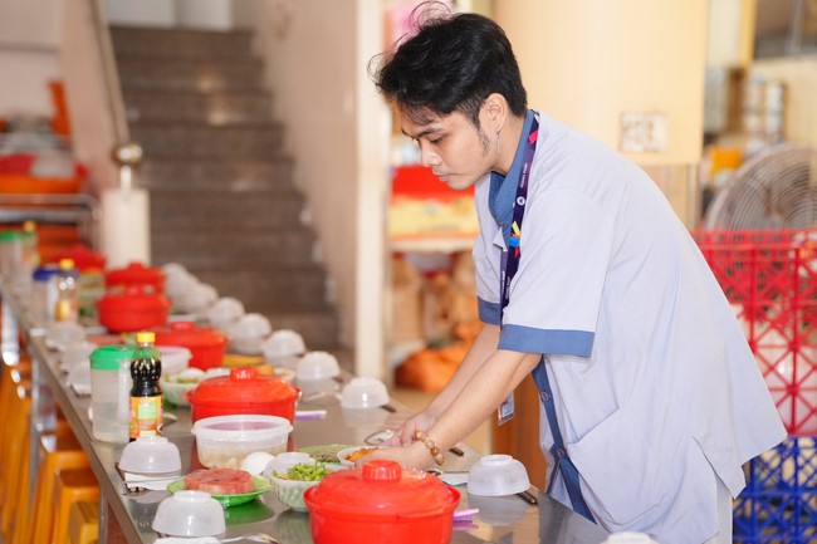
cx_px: 408
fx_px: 1724
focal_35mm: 76
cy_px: 272
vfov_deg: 17.9
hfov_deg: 26.7
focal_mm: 76
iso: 3200
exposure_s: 1/125
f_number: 2.8
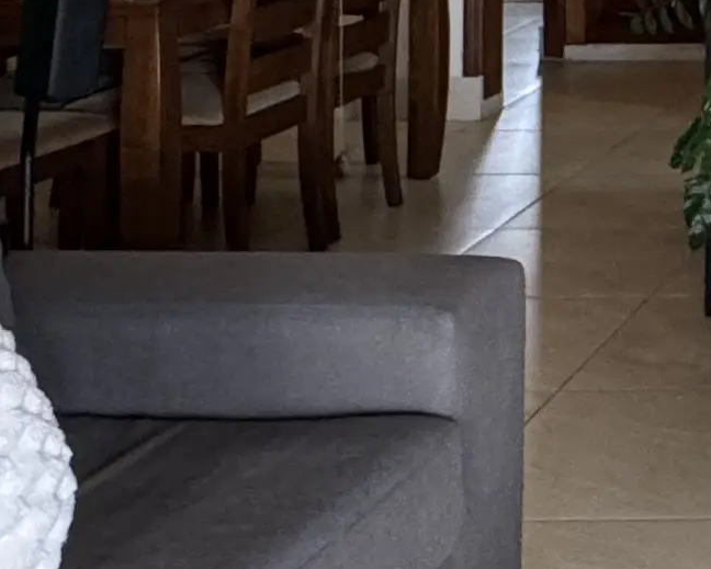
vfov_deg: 16.4
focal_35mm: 85
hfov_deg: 18.2
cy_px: -301
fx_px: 1789
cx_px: 1245
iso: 250
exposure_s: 1/120
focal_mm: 2.22
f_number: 2.2
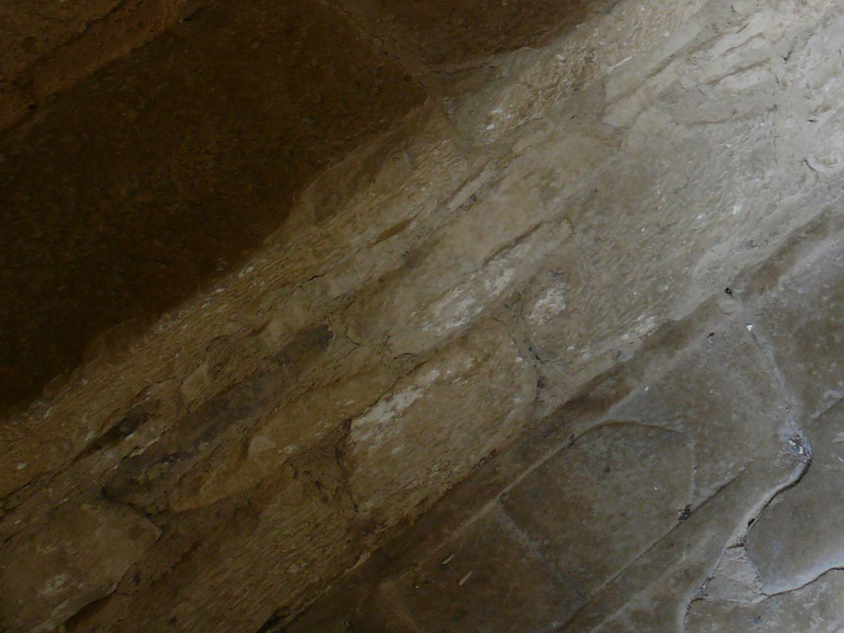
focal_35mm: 96
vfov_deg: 14.9
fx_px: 2341
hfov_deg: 18.7
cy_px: -133
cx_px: 1147
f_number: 3.2
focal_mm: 7.4
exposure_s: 1/15
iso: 100
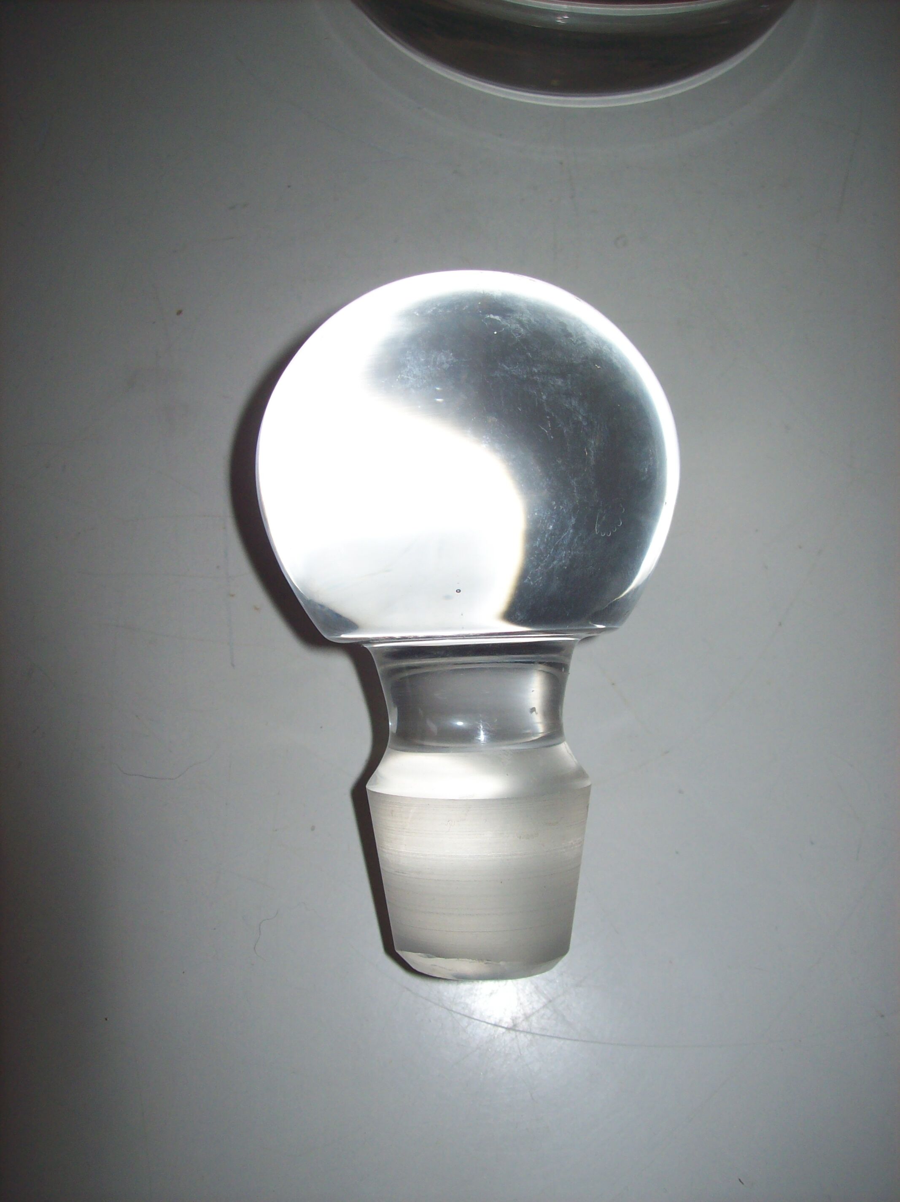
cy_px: 601
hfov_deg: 39.6
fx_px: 1249
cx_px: 450
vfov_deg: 51.4
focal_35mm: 36
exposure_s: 1/64
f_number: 2.7
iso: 80
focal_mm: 6
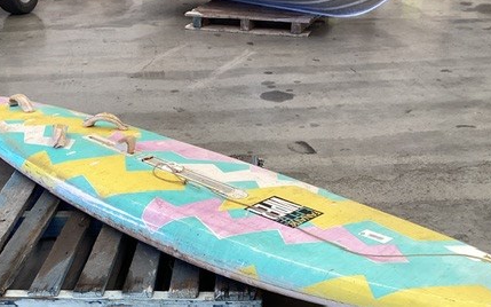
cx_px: 248
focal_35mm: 49
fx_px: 656
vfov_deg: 25.9
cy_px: 241
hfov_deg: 41.1
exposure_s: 1/120
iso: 80
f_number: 2.4
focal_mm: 3.3
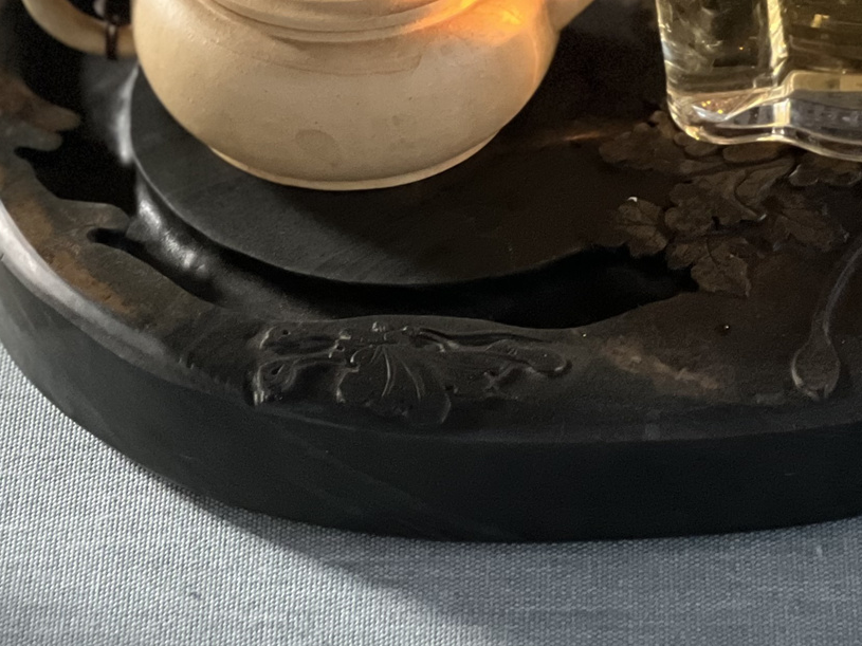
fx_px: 4656
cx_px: 424
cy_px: -69
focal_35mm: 187
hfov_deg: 10.6
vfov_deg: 7.9
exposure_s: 1/22
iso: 500
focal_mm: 9
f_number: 2.8
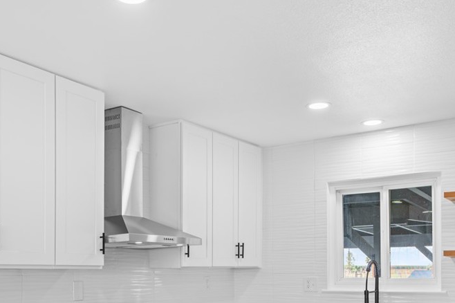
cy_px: 224
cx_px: 196
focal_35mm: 42
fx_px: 531
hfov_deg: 46.3
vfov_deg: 31.3
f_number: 5.6
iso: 200
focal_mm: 27
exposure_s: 1/10
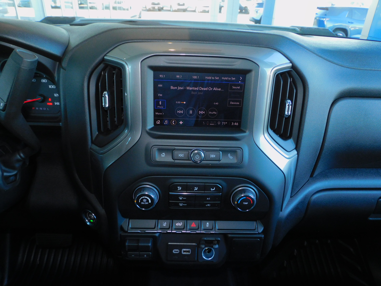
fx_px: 264
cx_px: 190
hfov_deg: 71.6
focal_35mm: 24
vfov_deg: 56.8
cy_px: 143
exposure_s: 1/30
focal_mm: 4.3
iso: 200
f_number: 3.3
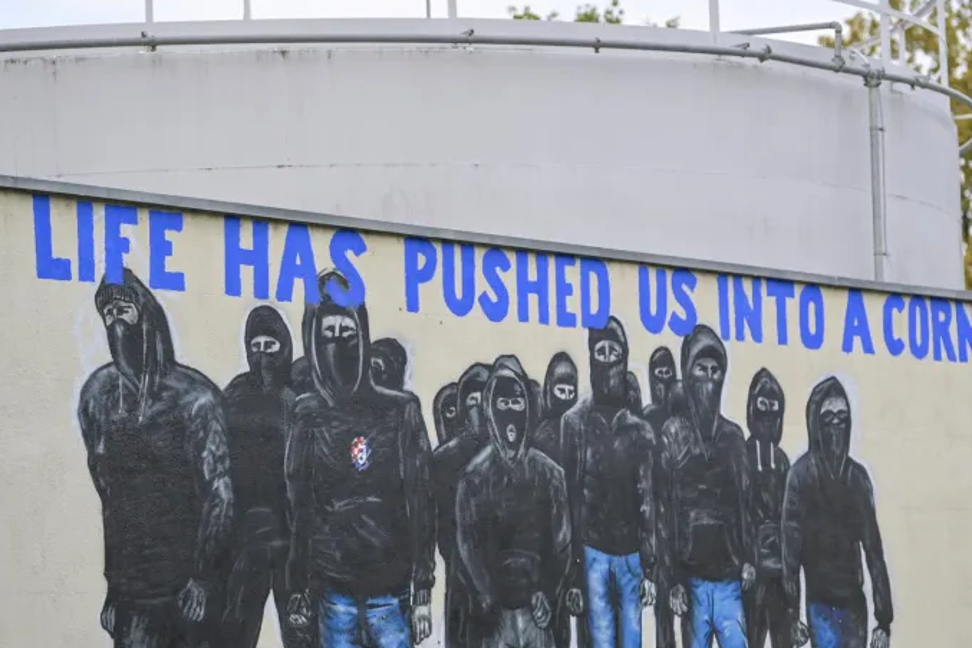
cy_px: 310
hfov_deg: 15.0
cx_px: 520
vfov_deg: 10.0
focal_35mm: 137
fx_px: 3698
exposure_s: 1/500
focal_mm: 122
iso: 100
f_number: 2.8
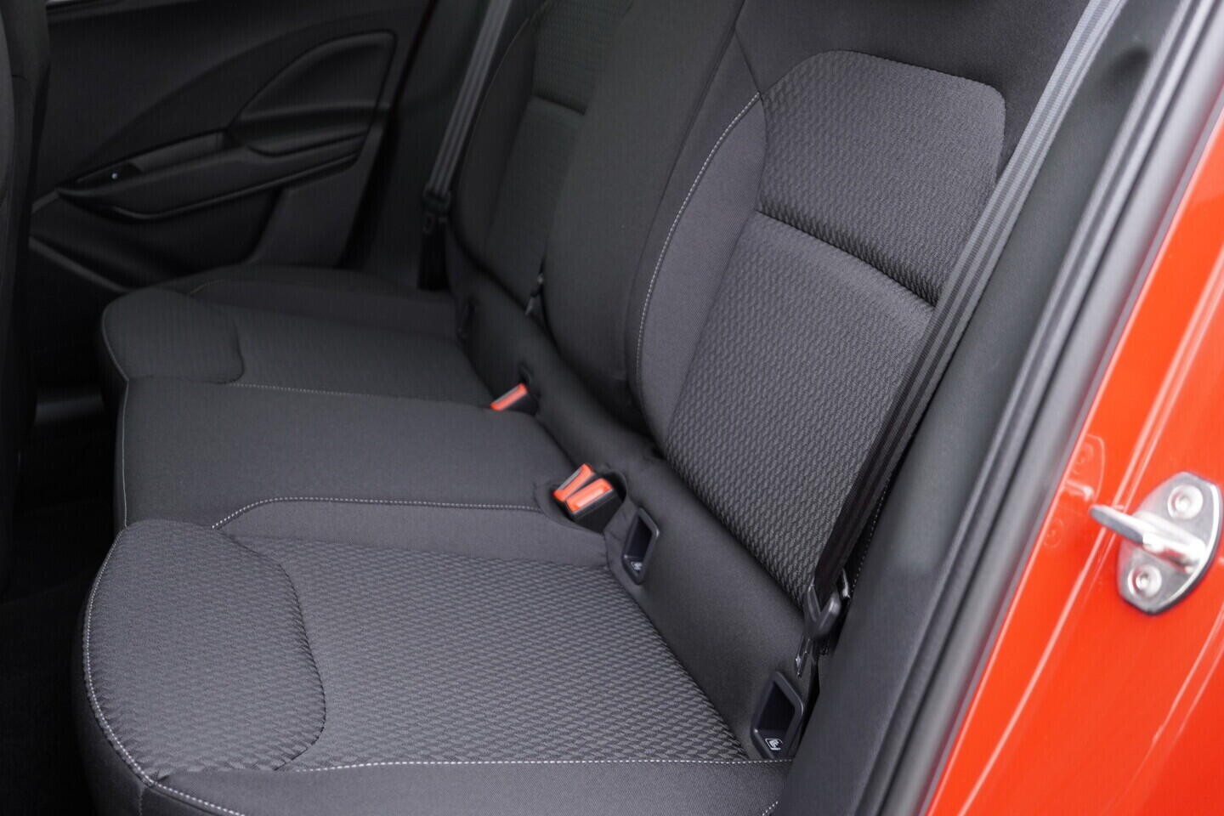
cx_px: 612
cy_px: 408
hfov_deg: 53.1
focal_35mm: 36
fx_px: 1224
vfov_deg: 36.9
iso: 500
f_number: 2.8
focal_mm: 24
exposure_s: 1/40
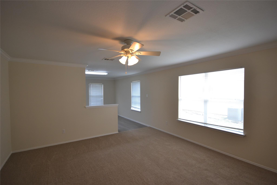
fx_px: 127
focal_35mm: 16
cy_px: 92
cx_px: 138
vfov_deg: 72.0
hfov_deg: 95.0
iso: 400
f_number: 4.2
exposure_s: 1/60
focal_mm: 11
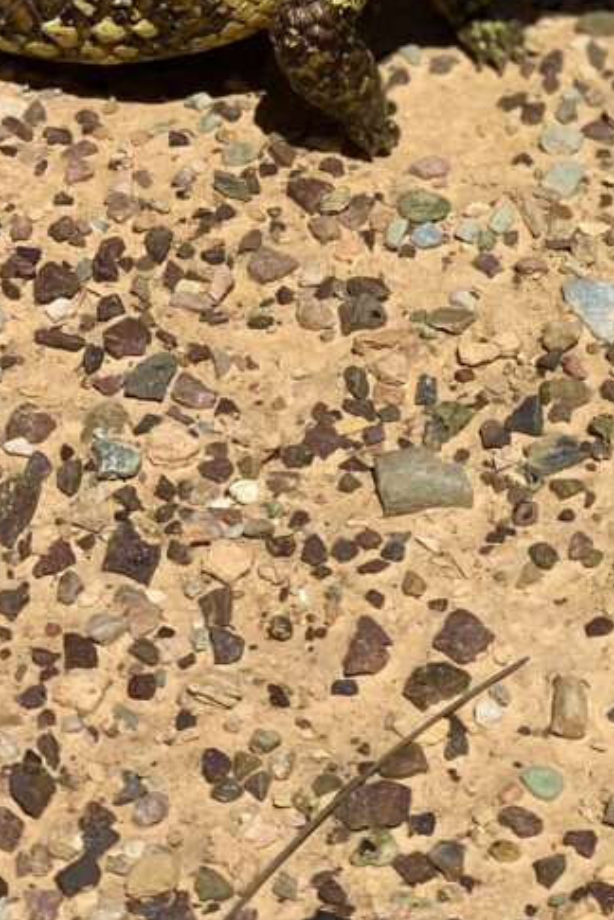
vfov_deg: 17.8
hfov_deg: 11.9
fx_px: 2916
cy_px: 231
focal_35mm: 114
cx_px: 654
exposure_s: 1/2398
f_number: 2.4
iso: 16
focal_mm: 6
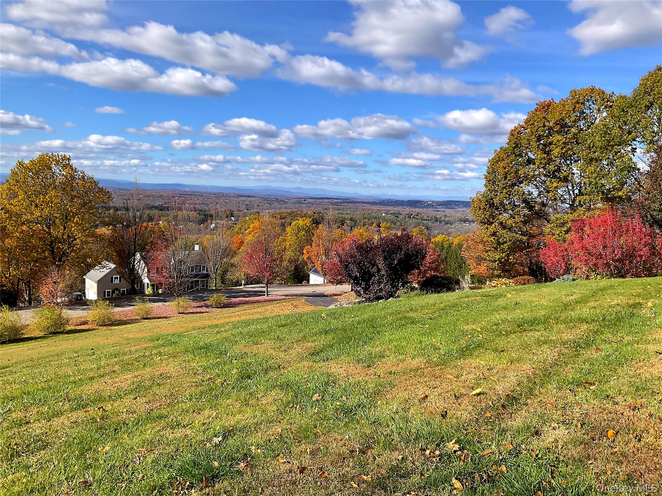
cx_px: 331
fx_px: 555
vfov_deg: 48.2
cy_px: 248
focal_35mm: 29
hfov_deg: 61.7
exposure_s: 1/2058
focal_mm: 3
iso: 16
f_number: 1.8
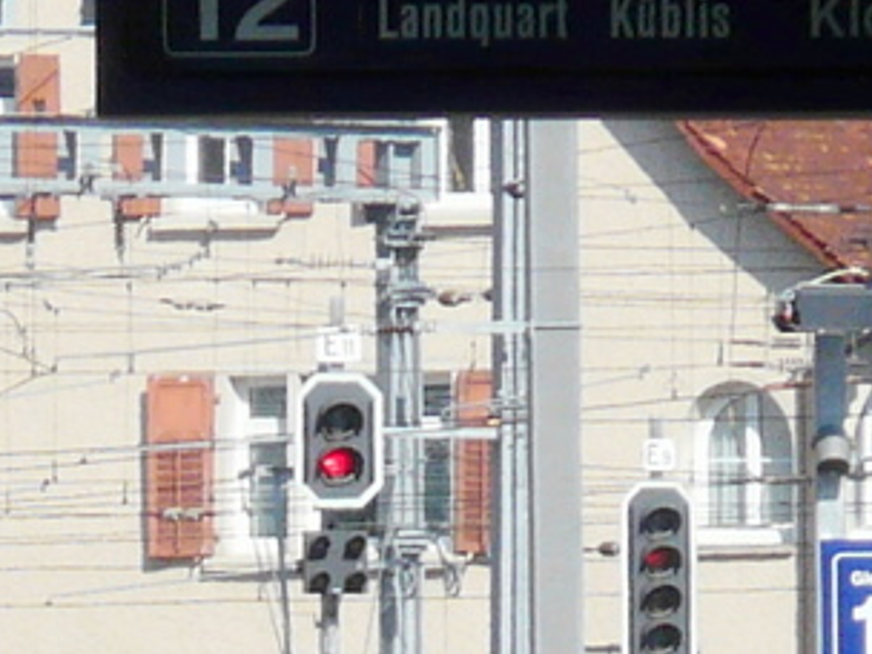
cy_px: 749
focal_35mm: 899
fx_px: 22646
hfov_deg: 2.2
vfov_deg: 1.7
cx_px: -295
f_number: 6.3
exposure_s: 1/400
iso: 100
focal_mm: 44.9
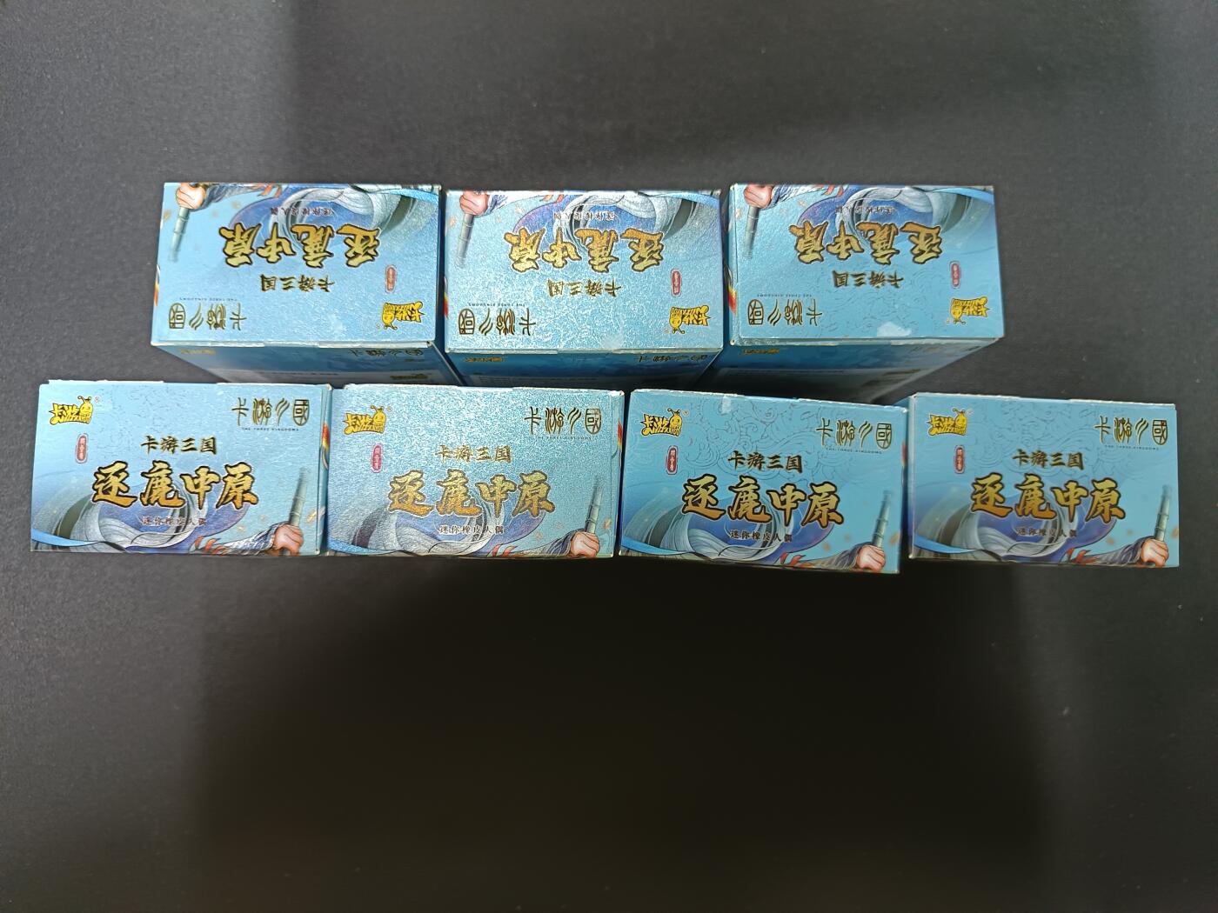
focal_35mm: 24
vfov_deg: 56.8
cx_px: 609
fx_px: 844
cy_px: 456
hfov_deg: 71.6
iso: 955
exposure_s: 1/33.3
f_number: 1.7
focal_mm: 5.31
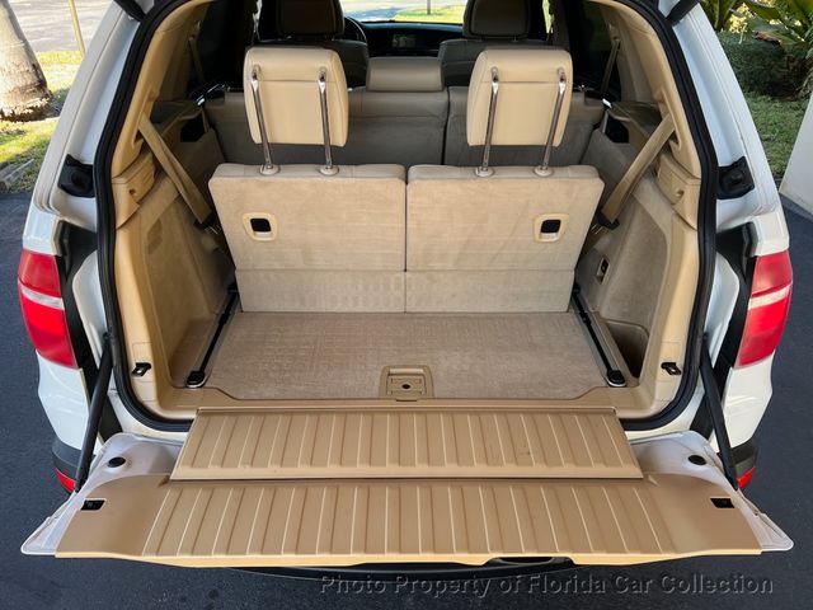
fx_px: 611
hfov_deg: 67.3
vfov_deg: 53.1
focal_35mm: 26
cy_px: 305
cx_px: 406
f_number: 1.5
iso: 40
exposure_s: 1/178
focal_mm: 5.7
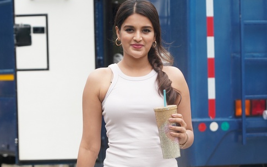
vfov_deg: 6.4
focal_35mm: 203
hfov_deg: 10.3
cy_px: 212
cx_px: 156
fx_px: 1477
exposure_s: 1/250
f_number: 5
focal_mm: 99
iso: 1000
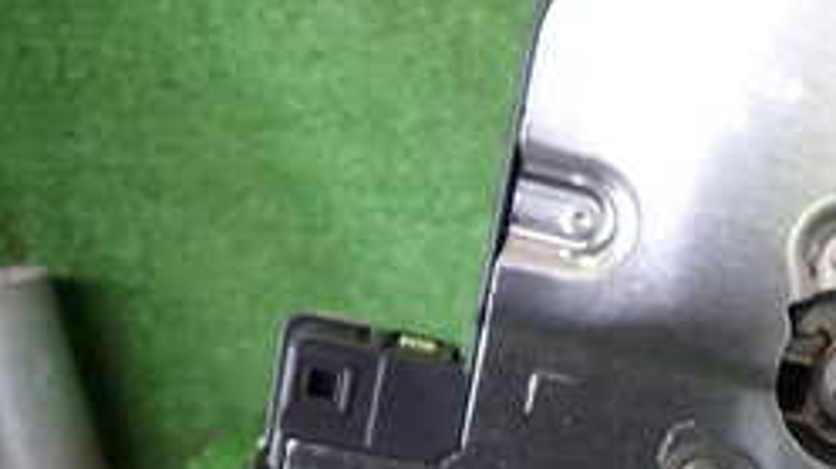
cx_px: 843
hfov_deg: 29.7
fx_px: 1462
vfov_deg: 17.5
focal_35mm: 66
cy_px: 540
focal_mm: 4.5
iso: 200
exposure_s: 1/40
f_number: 2
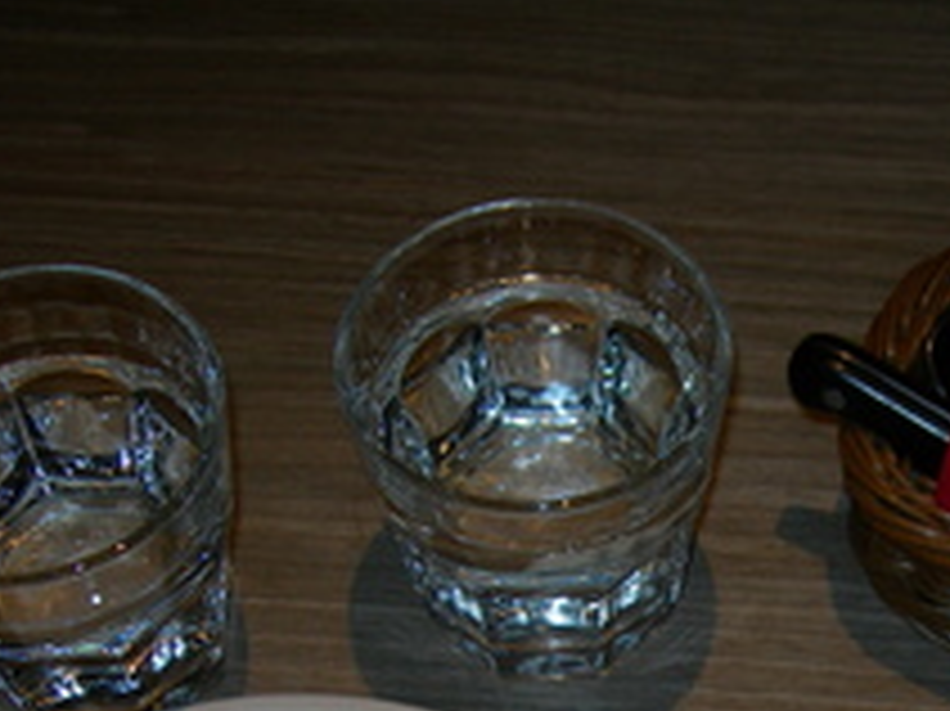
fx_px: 2469
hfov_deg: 21.3
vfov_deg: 15.8
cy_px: 835
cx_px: 846
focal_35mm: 90
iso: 50
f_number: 2.8
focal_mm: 7.8
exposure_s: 1/60.1
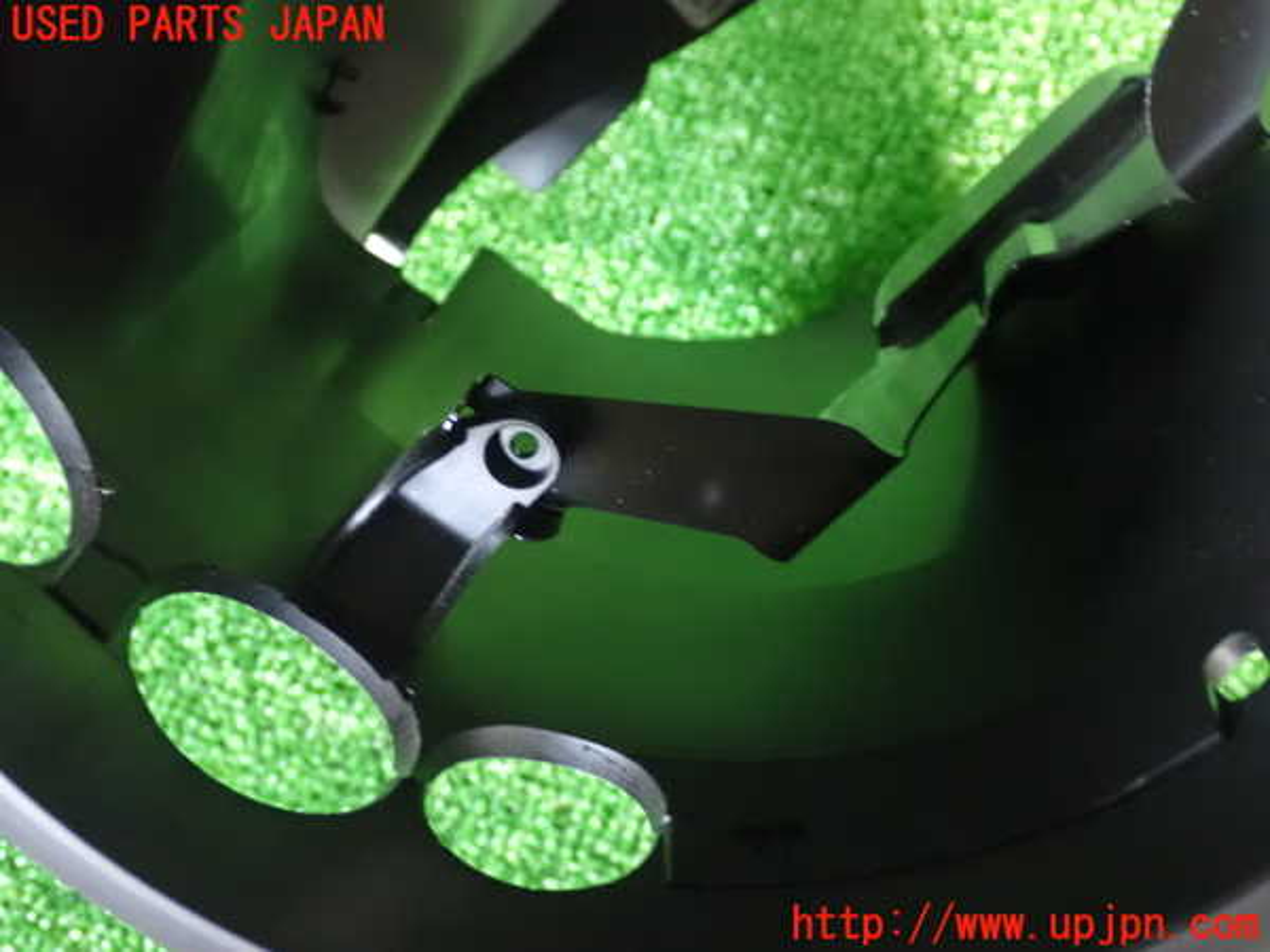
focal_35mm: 44
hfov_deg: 42.9
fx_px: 1614
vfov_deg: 32.9
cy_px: 476
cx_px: 635
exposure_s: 1/15
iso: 1600
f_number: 2.9
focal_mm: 7.84
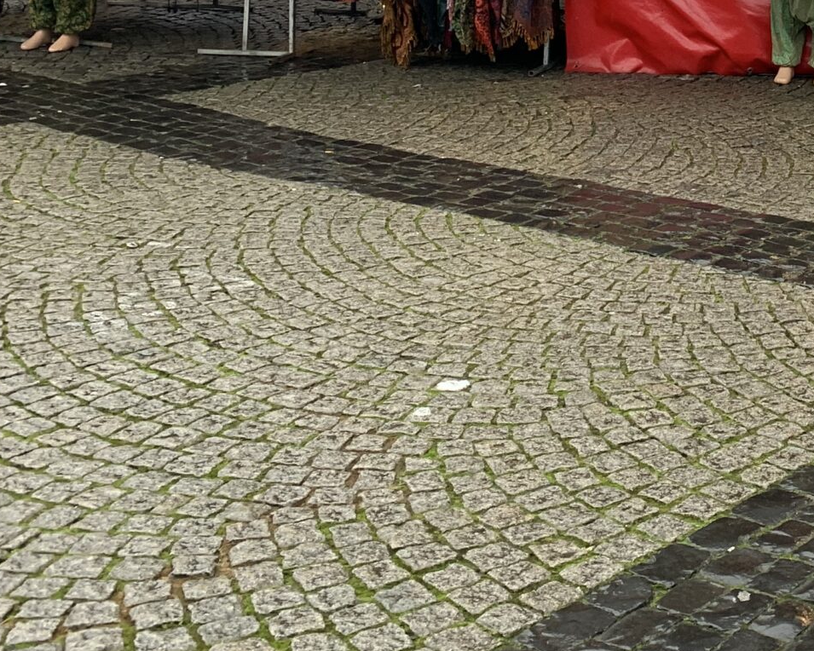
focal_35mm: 68
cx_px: 847
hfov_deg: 26.2
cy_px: -137
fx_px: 1638
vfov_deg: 20.9
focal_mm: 4.25
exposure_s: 1/121
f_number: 1.8
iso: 80
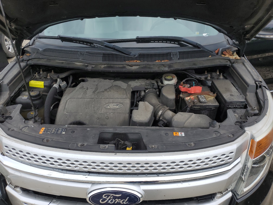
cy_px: 102
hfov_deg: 67.3
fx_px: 205
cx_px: 136
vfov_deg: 53.1
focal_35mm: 26
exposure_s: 1/909
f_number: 1.5
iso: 50
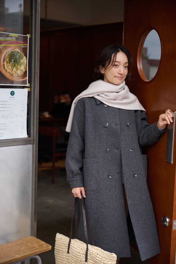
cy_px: 132
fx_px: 381
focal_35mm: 52
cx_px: 88
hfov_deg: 26.0
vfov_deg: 38.2
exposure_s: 1/320
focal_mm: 52
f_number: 2.8
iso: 500
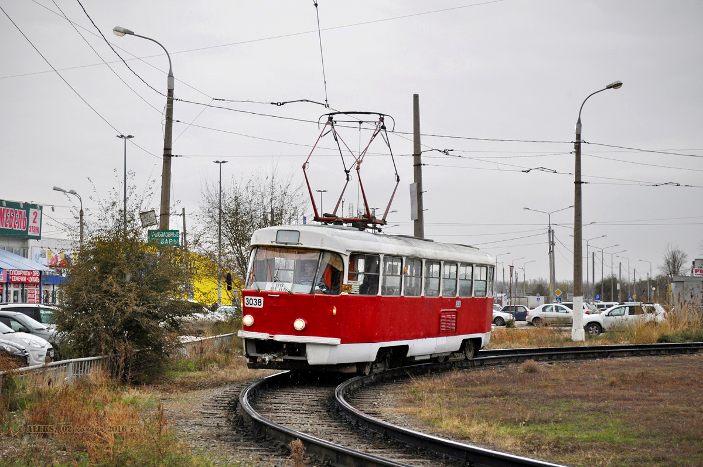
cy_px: 234
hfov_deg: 33.4
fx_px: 1170
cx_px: 352
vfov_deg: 22.6
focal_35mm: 60
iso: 400
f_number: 5.3
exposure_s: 1/200
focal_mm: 40
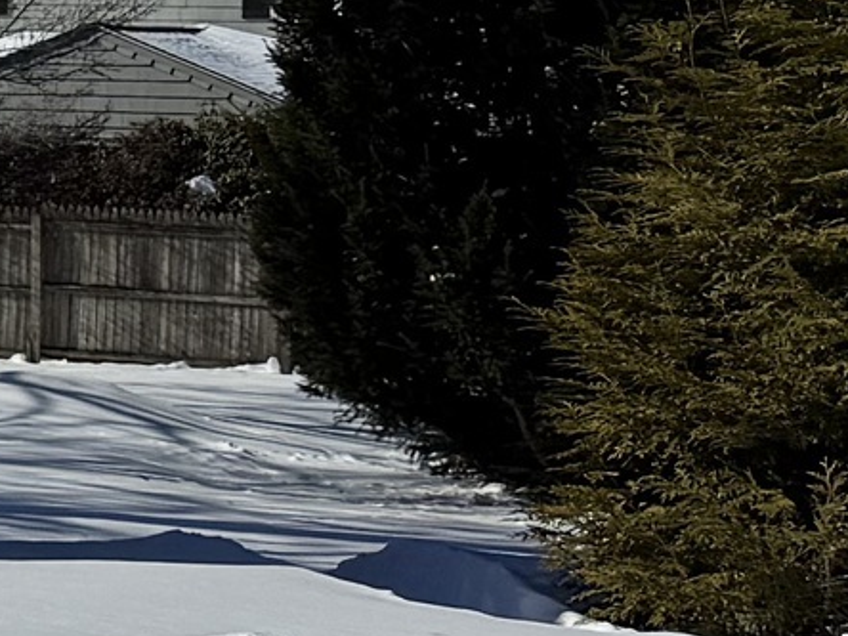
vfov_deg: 8.9
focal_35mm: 166
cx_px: -1648
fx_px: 4067
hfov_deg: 9.5
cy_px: -11
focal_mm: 6.76
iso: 80
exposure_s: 1/14286
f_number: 1.78
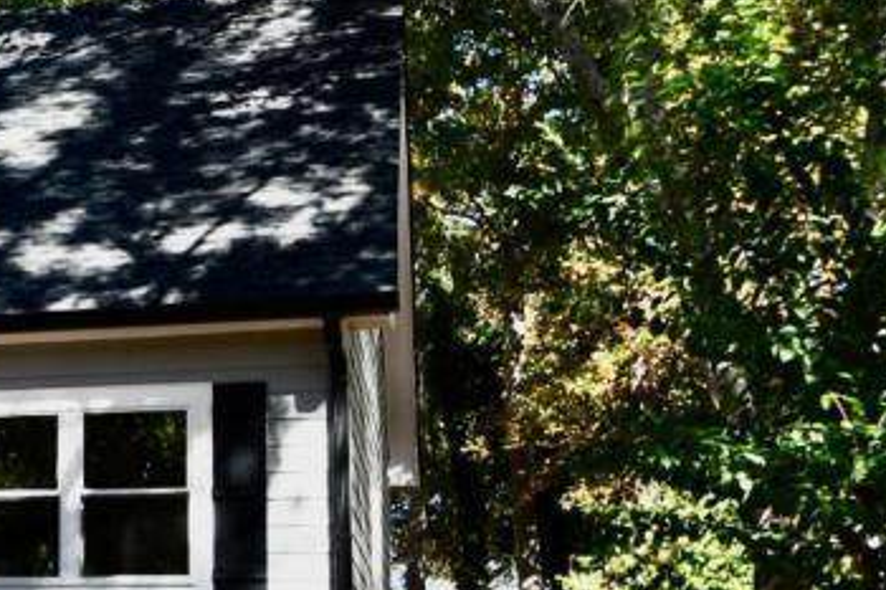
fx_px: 1771
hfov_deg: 24.9
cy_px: 474
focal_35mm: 72
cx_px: -218
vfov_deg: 18.7
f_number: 6.3
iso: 200
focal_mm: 14
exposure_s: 1/250
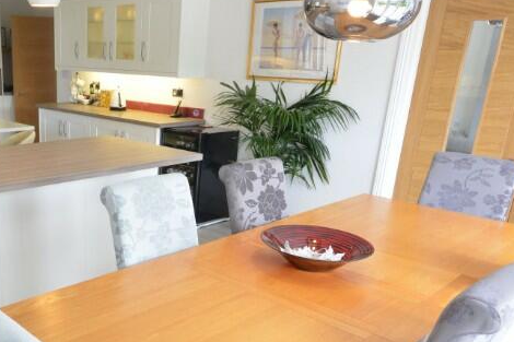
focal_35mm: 38
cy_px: 235
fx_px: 536
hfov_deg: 49.1
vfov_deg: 35.0
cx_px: 124
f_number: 8
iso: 400
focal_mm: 11.5
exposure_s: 1/15
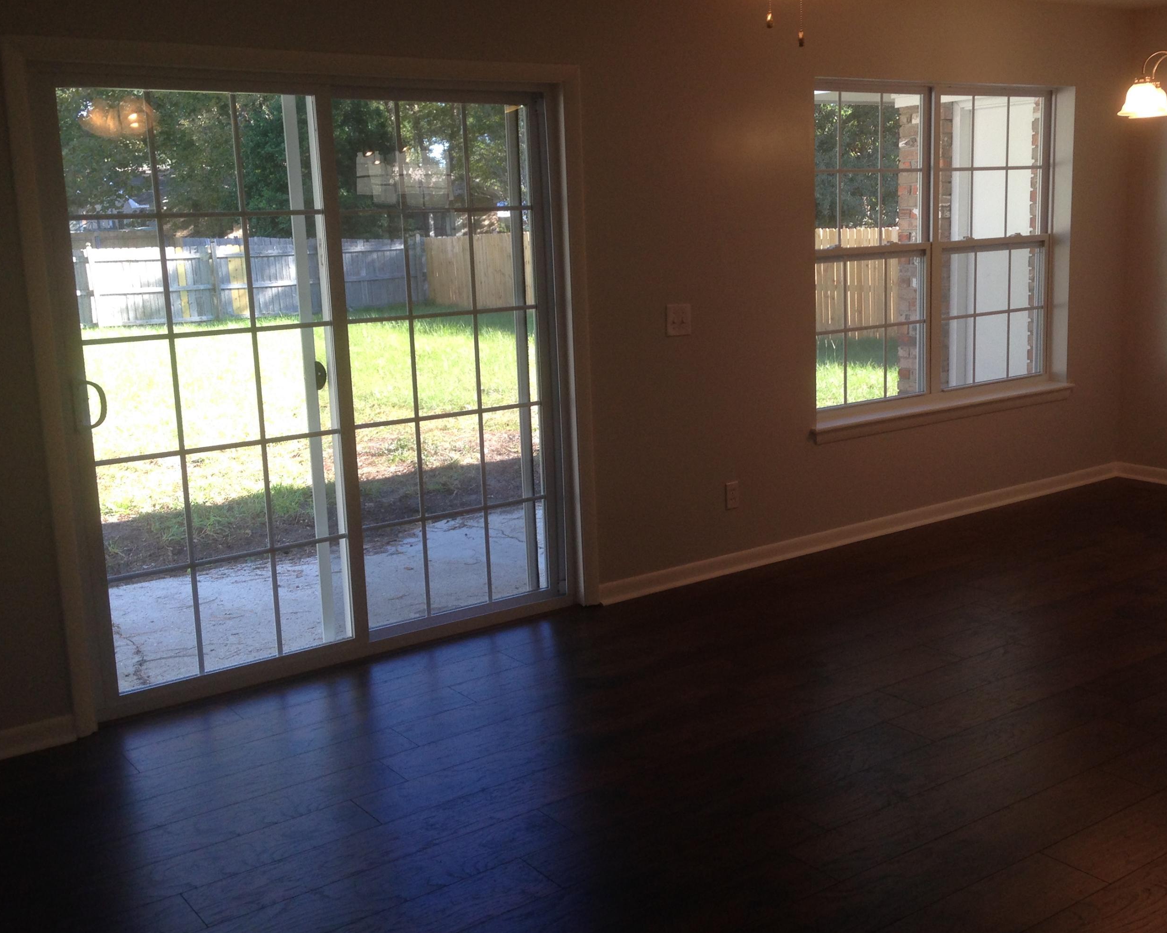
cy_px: 437
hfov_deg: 46.8
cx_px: 651
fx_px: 1347
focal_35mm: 39
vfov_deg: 38.2
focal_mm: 4.12
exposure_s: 1/120
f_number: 2.4
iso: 64
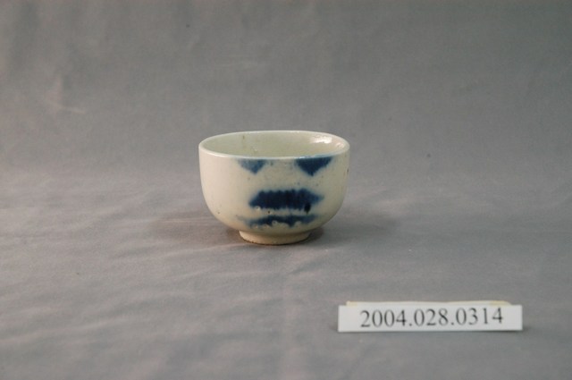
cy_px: 190
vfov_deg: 13.0
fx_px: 1666
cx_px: 286
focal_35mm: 105
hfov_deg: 19.5
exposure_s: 1/20
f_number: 8
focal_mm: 70
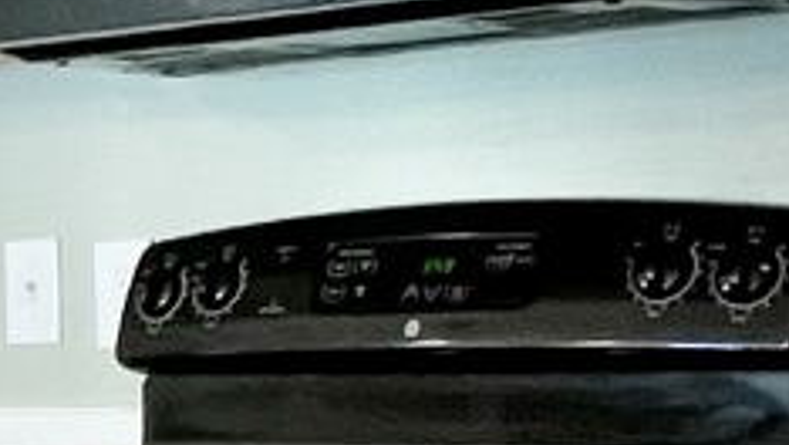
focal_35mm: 124
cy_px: 539
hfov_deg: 15.7
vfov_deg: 9.7
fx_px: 2596
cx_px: -438
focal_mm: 1.57
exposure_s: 1/30
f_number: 1.8
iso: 125
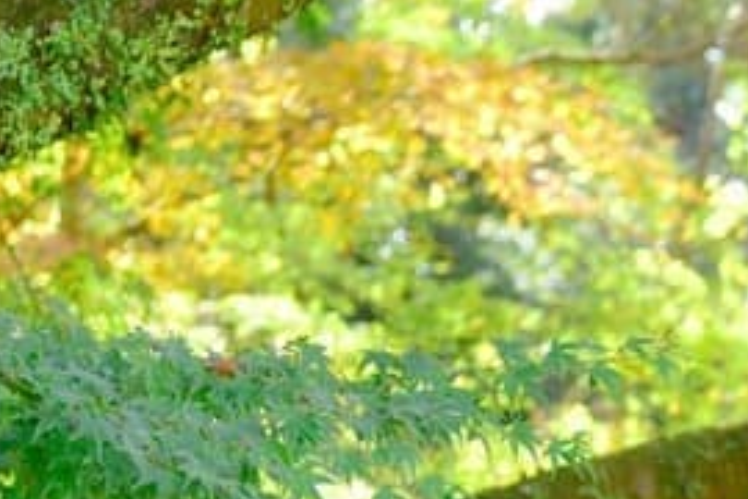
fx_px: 7750
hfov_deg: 5.4
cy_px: 1329
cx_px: 1524
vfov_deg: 3.6
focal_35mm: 373
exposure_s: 1/125
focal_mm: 70
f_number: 5.6
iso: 800
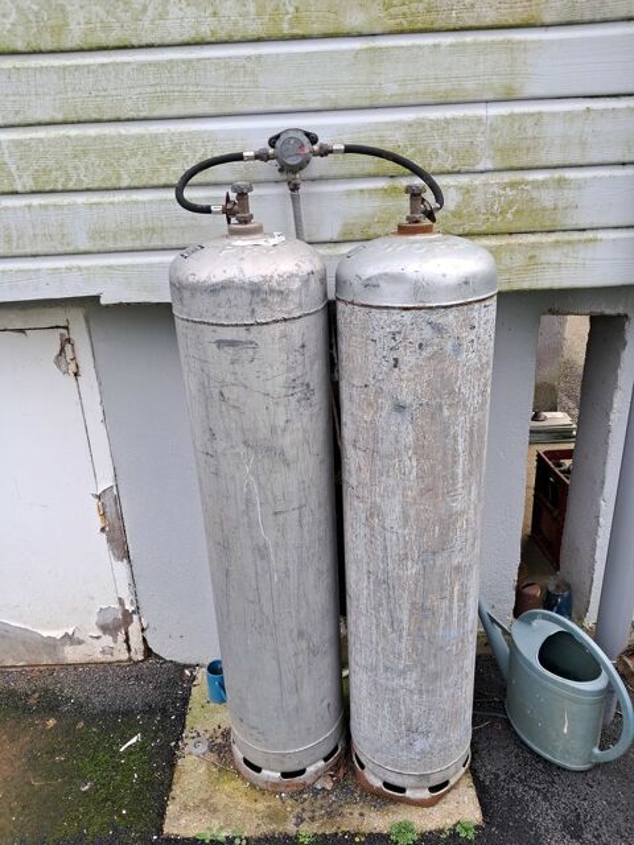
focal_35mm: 27
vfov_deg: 65.3
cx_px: 317
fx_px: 659
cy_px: 422
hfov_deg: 51.4
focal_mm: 4
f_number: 1.8
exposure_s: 1/50
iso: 50
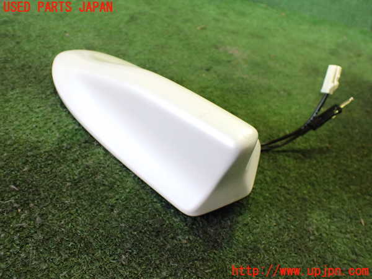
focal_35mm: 30
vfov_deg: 46.8
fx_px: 322
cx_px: 186
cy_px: 140
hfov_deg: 60.0
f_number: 2.3
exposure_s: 1/60
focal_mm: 5.4
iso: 800
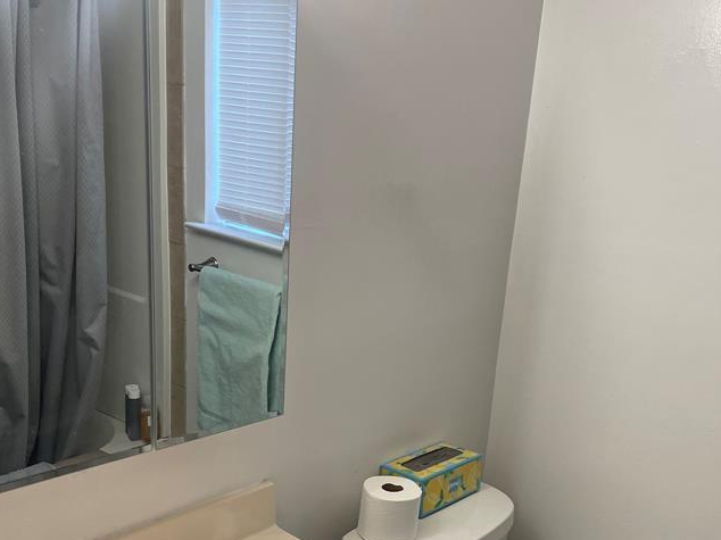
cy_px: 400
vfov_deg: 33.7
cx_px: 423
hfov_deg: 44.6
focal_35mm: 42
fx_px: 874
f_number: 1.6
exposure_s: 1/120
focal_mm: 4.2
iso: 100
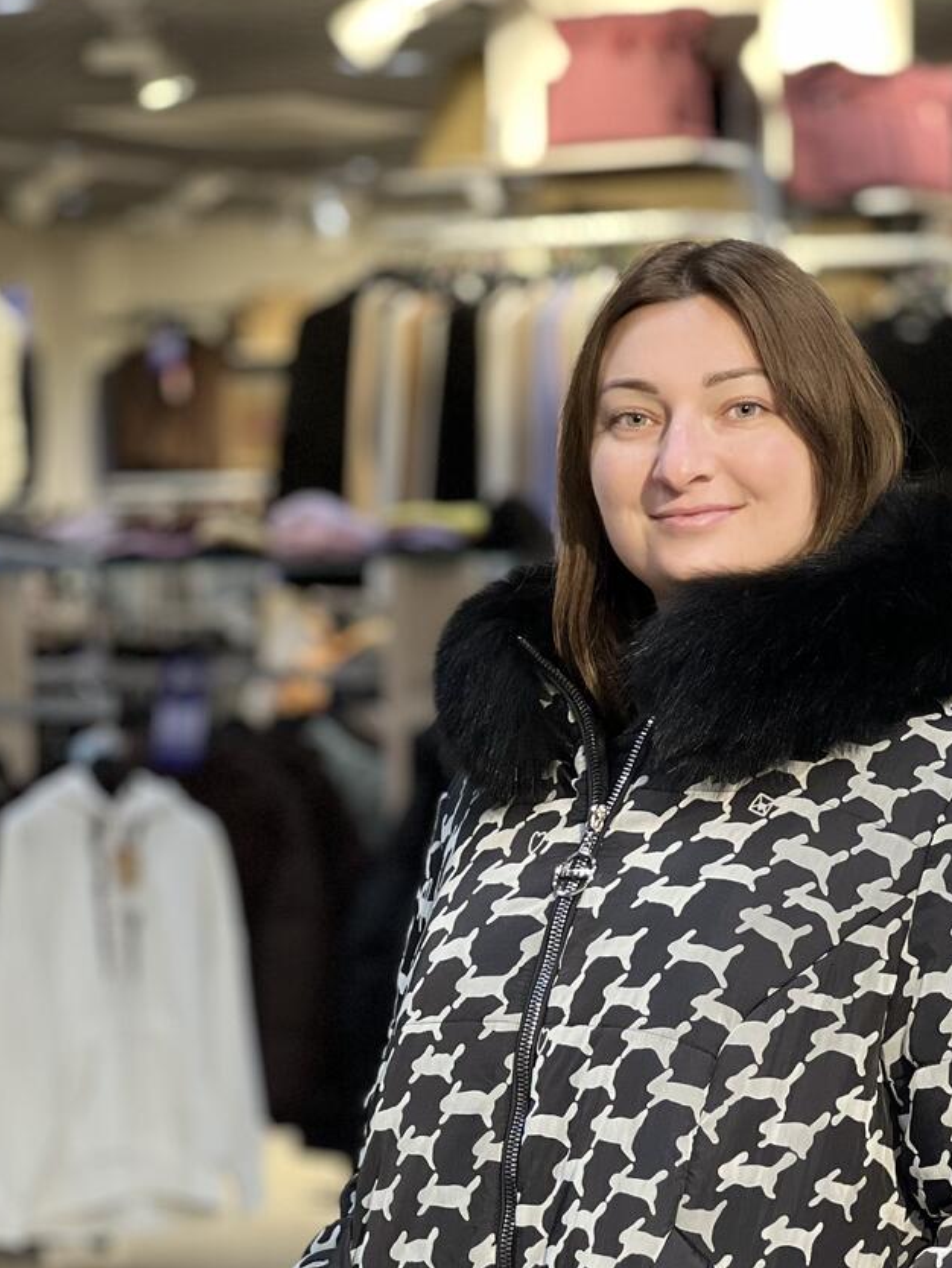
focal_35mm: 123
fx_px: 4508
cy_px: 971
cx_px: 599
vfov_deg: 15.9
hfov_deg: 12.0
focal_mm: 9
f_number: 2.8
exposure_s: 1/50
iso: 160
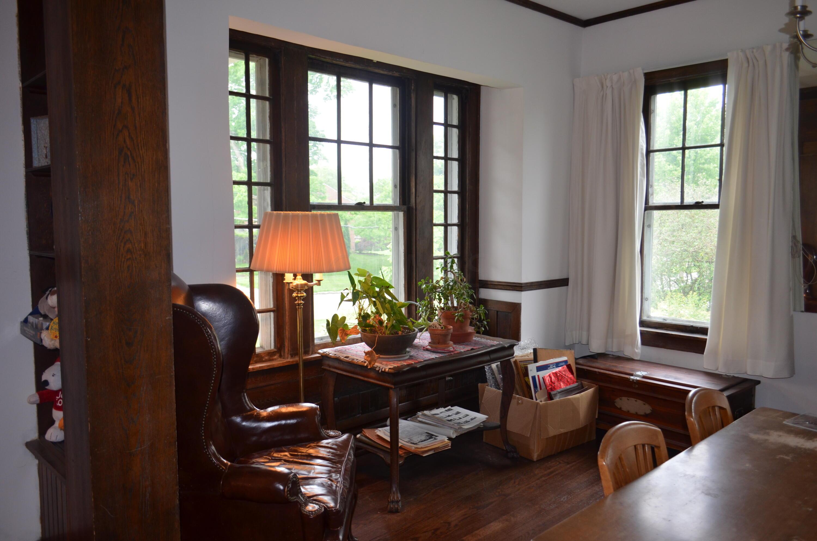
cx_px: 408
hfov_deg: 67.5
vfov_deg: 47.7
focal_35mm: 27
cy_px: 270
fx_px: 611
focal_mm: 18
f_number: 3.5
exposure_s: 1/125
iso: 360
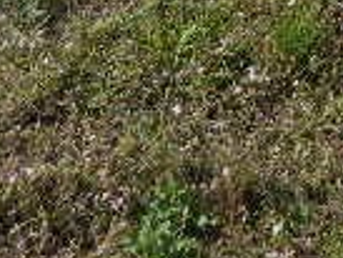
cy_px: -268
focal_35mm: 103
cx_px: 458
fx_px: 1021
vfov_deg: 12.5
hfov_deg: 17.7
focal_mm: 4
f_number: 3
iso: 125
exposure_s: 1/1250
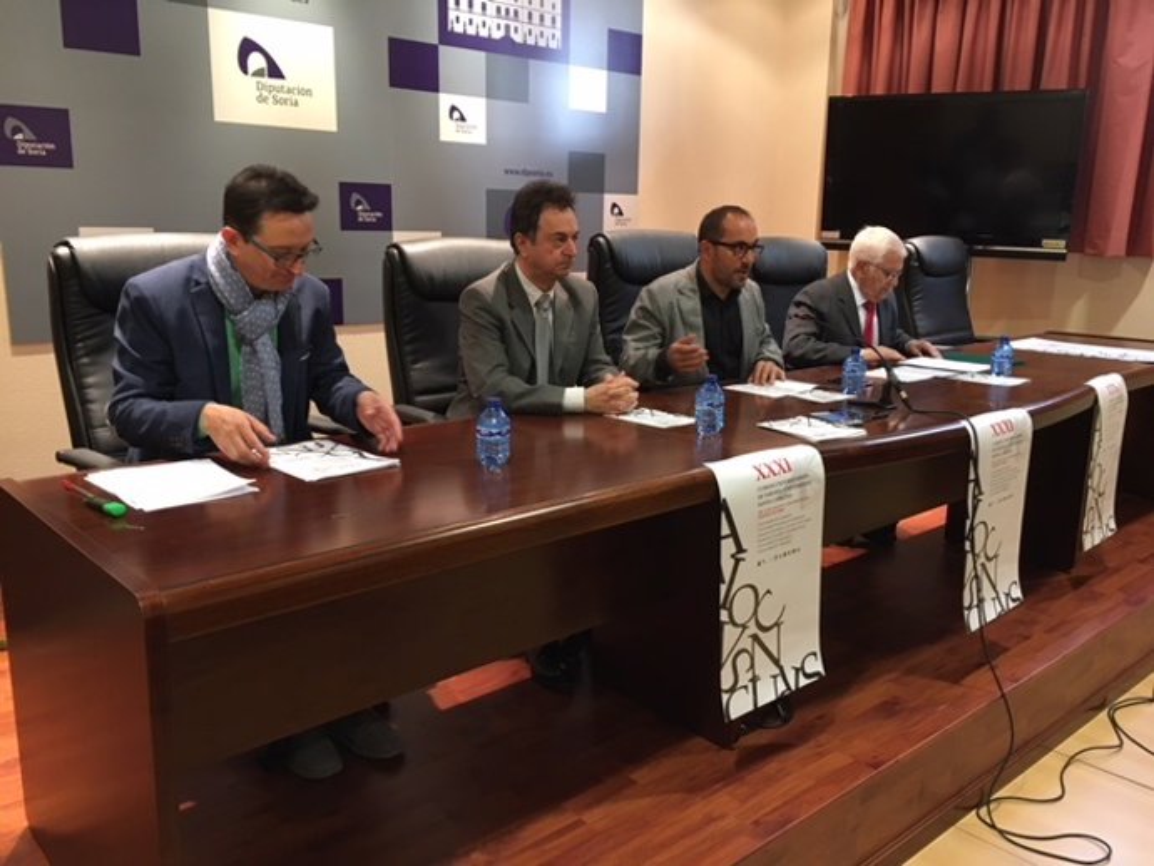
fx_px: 967
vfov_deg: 48.3
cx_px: 577
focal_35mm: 29
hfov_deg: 61.6
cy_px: 433
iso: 200
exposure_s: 1/33
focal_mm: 4.15
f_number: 2.2
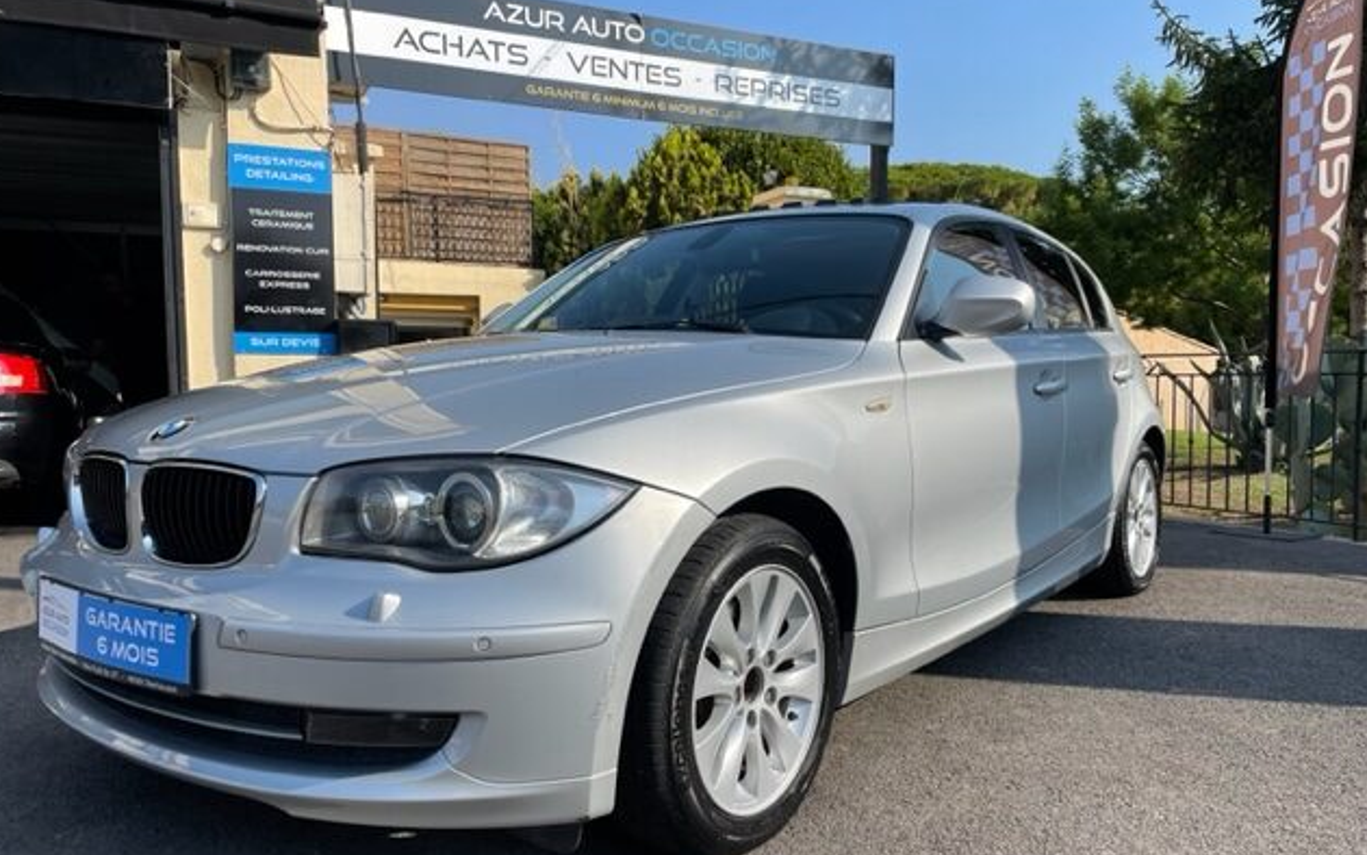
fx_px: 1043
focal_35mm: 28
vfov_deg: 44.5
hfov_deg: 66.5
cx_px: 679
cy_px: 458
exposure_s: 1/3401
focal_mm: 4.2
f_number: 1.6
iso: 32
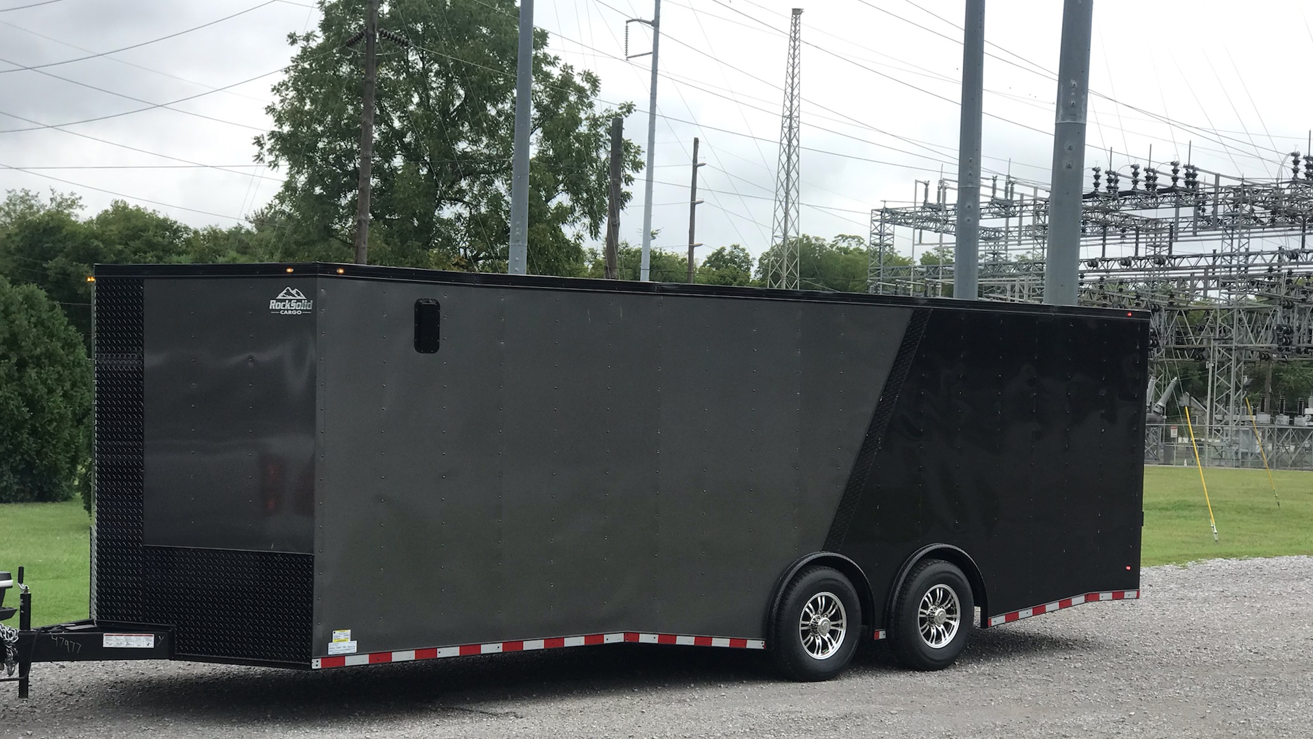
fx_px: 2194
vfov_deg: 19.1
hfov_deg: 33.3
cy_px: 490
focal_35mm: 63
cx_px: 665
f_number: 2.8
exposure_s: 1/323
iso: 20
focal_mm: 6.6
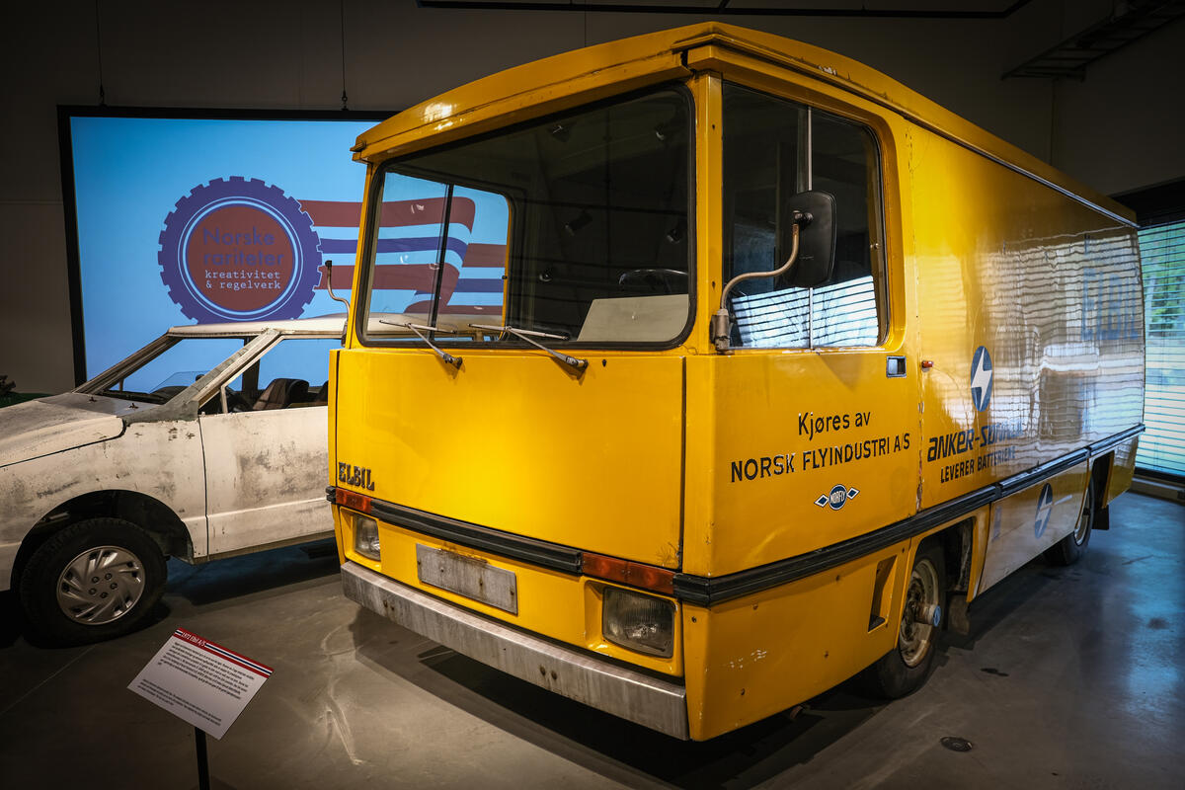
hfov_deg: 73.7
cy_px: 395
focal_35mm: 24
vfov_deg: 53.1
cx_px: 592
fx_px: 790
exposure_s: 1/50
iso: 250
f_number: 4
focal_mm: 16
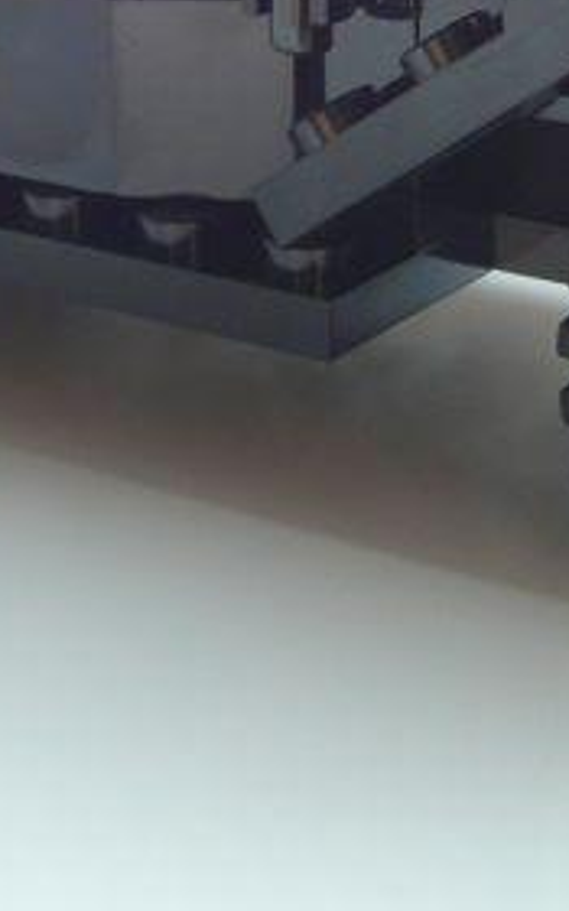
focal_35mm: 94
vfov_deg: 21.2
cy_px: -39
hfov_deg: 13.9
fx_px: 2332
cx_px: 377
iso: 125
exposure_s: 1/30
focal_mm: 5
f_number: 2.8
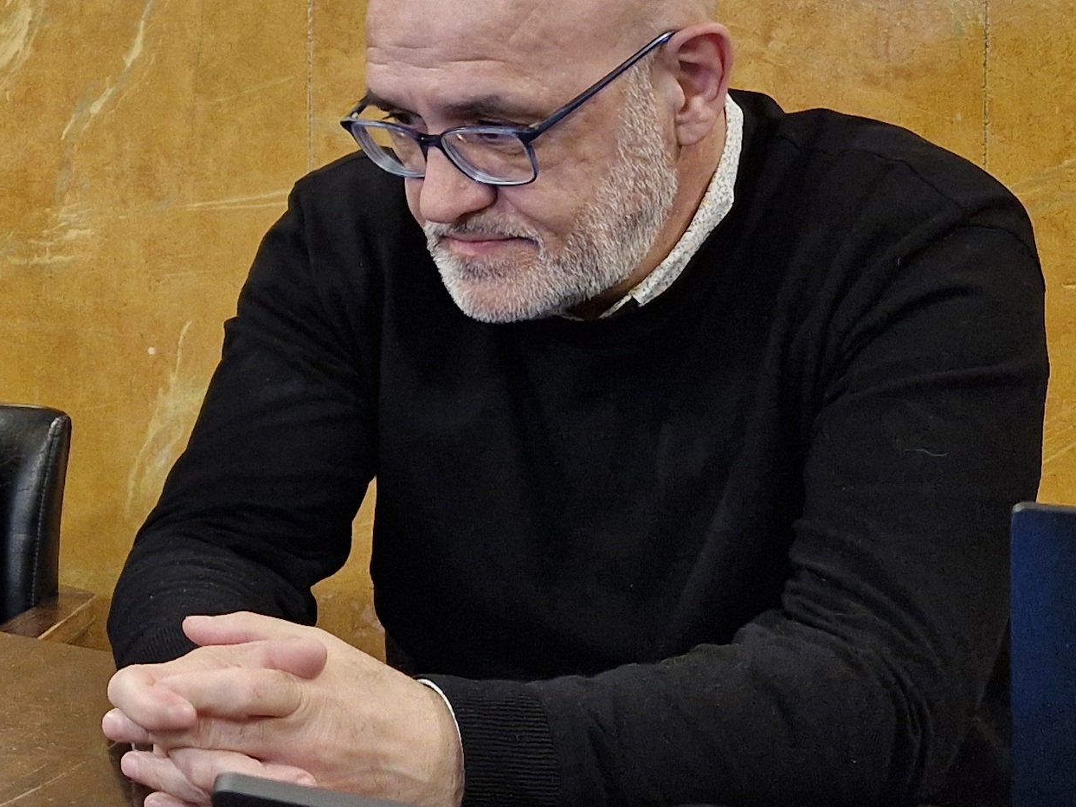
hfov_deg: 22.2
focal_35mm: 74
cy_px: 94
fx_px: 2300
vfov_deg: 19.6
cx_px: -489
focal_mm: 5.54
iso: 320
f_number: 1.8
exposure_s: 1/100
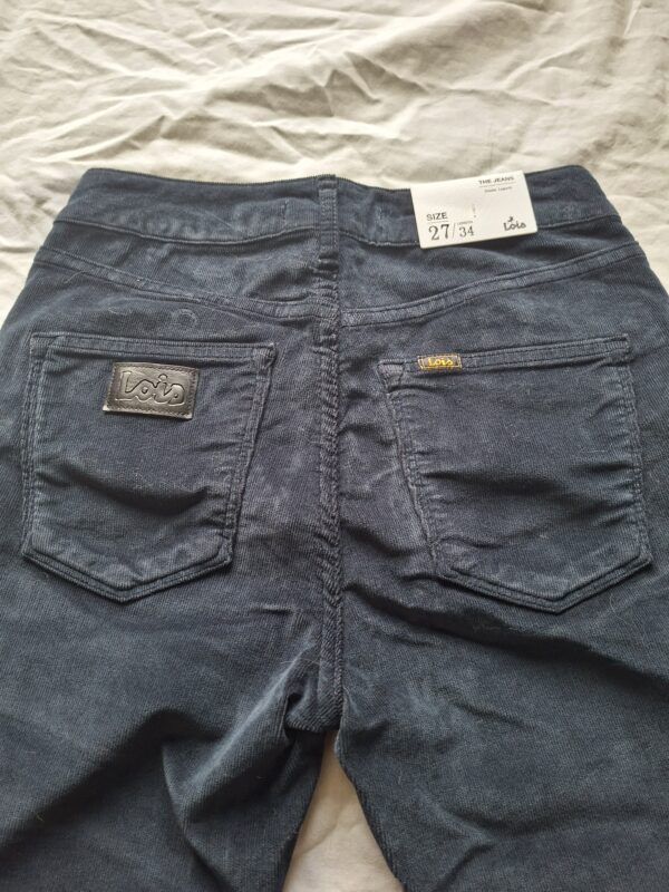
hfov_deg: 58.9
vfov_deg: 73.9
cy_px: 446
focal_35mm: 23
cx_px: 334
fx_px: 593
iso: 250
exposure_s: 1/100
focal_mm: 5.54
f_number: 1.8
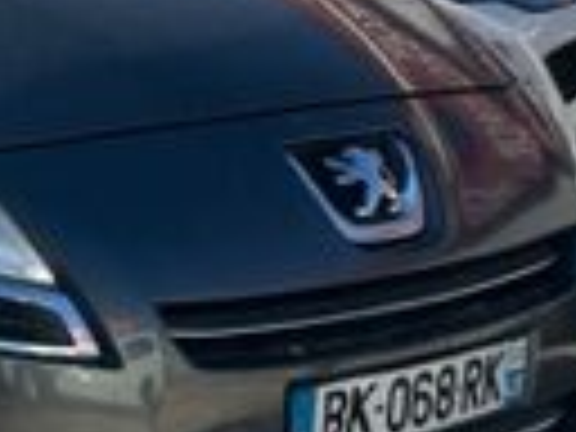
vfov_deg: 11.3
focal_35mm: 130
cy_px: 9
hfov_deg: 14.6
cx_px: -148
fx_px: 2163
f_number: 1.5
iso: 50
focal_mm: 5.7
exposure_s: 1/3356
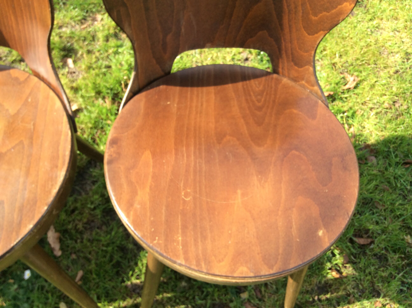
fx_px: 380
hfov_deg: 56.9
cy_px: 154
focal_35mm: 32
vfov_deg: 44.1
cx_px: 206
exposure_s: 1/224
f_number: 2.4
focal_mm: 3.3
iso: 32
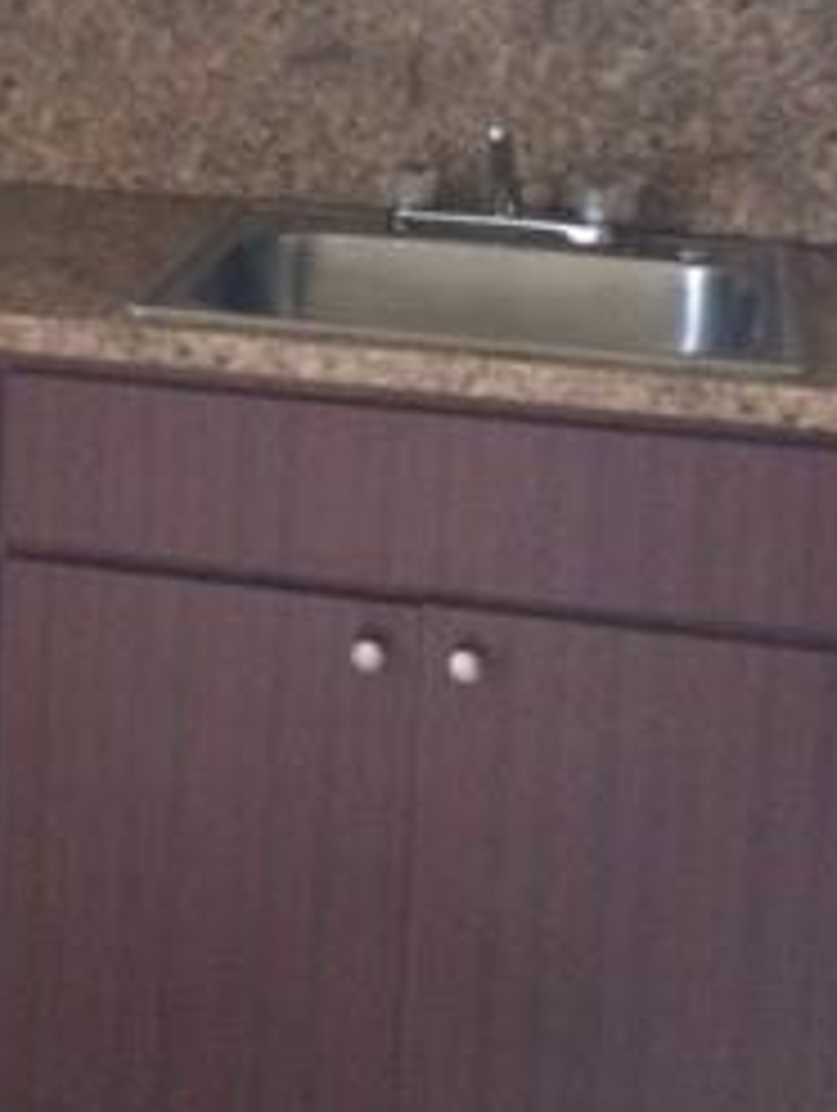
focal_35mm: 75
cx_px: 99
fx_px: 2412
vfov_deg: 25.2
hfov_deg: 19.4
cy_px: 117
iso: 320
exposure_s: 1/30
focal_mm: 4.15
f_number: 2.2
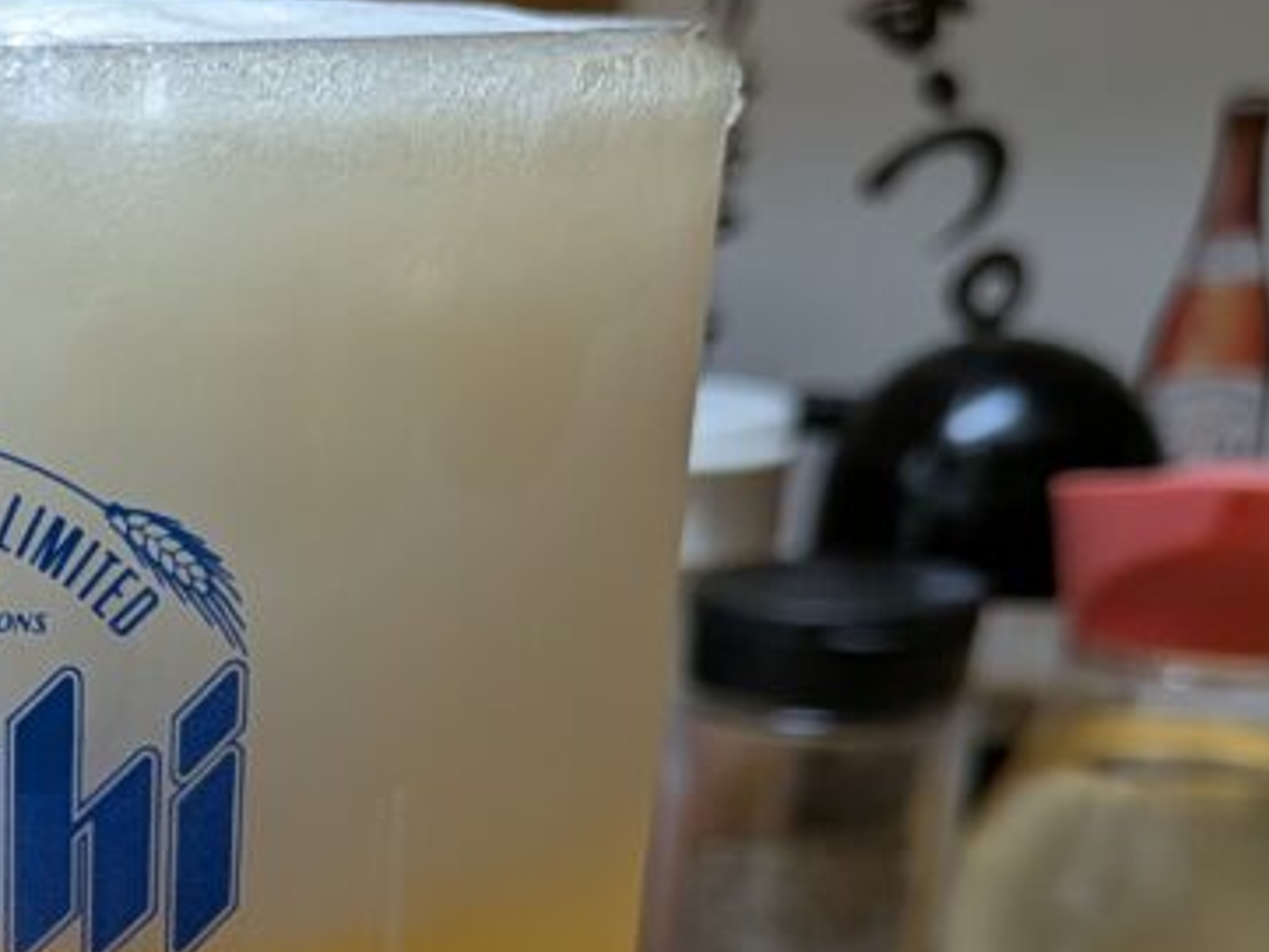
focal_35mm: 68
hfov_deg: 25.8
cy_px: 1187
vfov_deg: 20.1
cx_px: -214
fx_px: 2494
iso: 127
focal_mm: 4.53
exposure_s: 1/50
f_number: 1.7
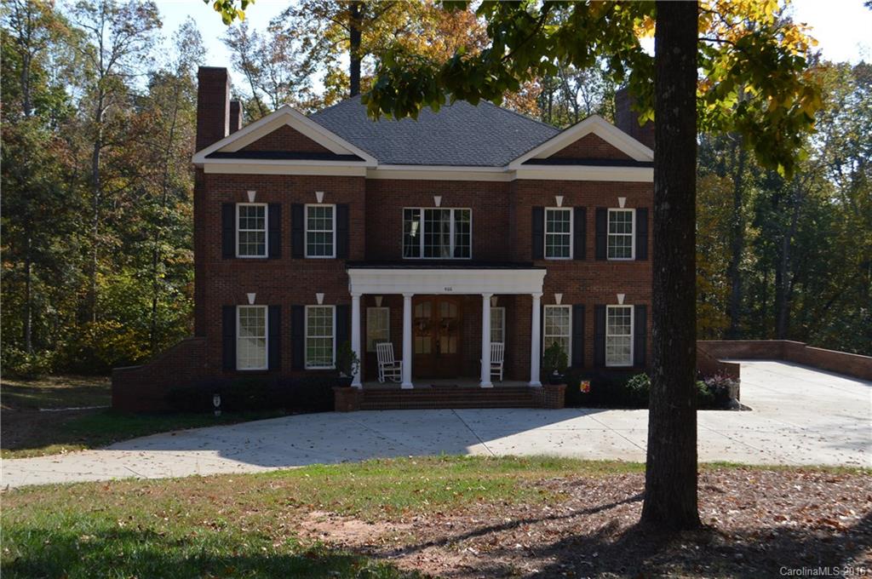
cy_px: 290
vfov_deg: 34.1
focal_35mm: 39
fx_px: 943
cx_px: 436
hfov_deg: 49.6
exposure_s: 1/250
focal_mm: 26
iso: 140
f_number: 5.6
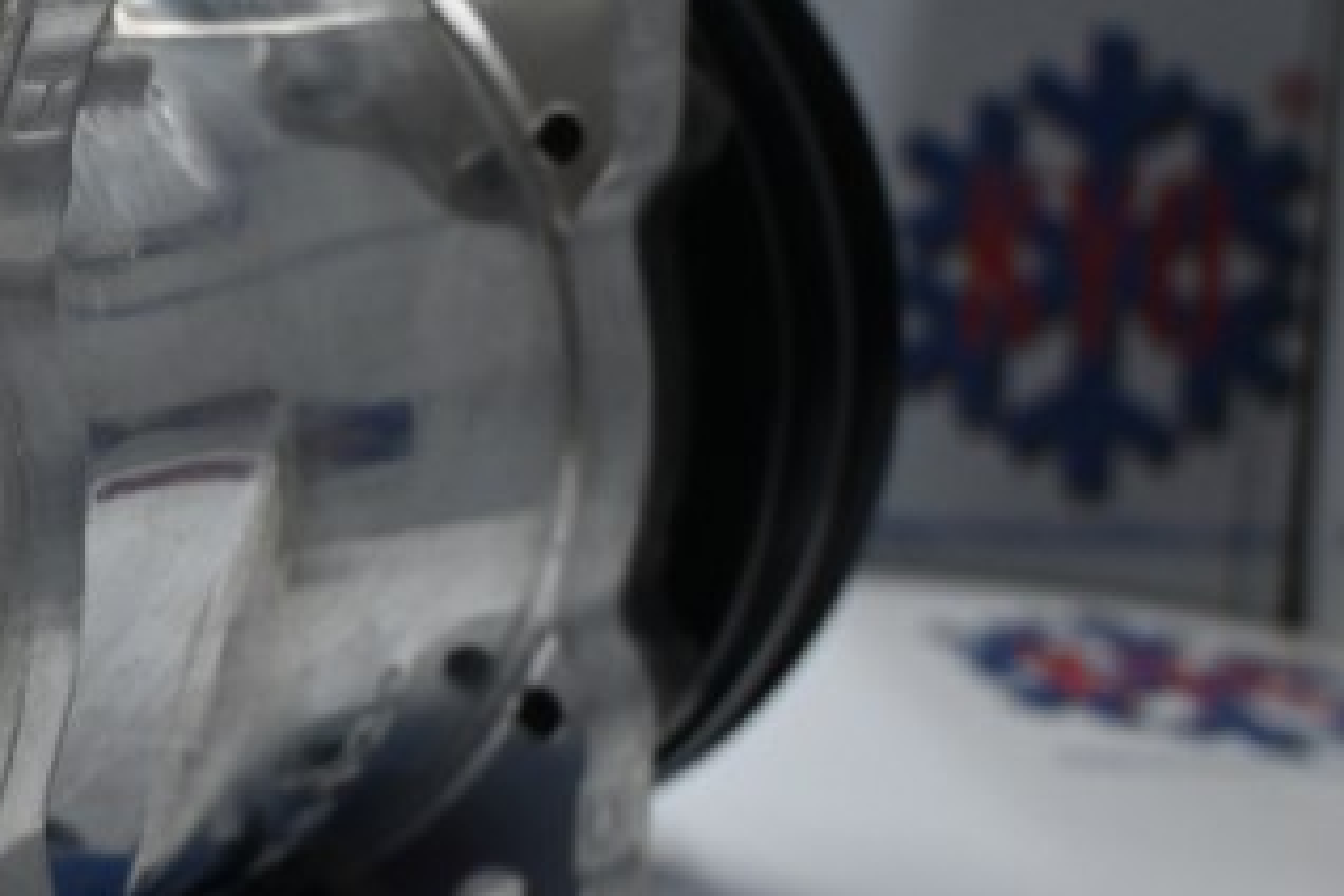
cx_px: -68
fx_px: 3519
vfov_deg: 14.5
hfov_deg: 20.8
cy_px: 366
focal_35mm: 94
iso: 720
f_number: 4.2
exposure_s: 1/125
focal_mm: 25
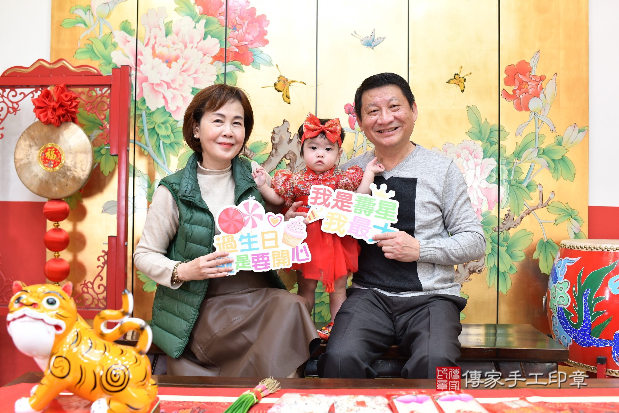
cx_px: 310
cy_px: 206
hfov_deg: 54.4
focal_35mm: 35
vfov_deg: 37.9
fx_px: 602
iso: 1000
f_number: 4.5
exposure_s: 1/200
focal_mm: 35
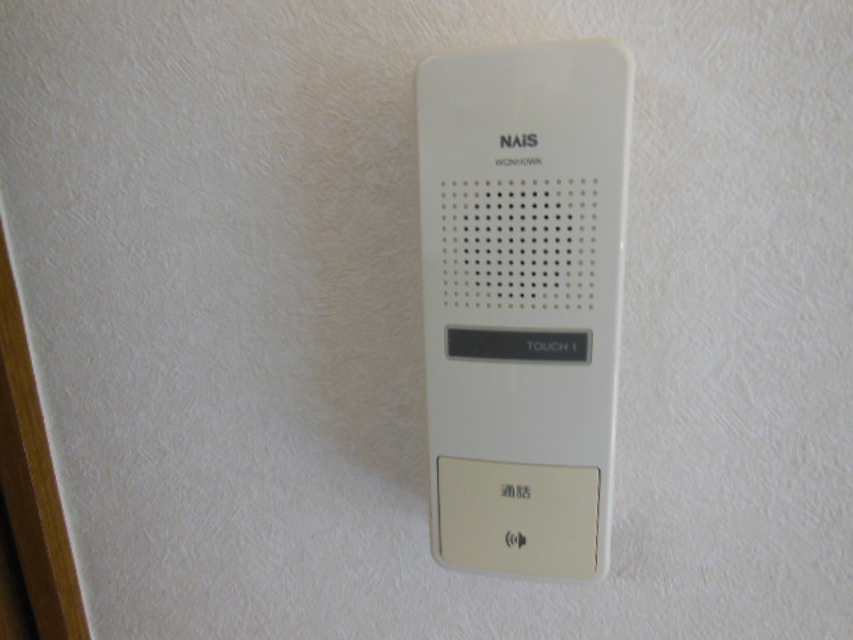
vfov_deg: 54.9
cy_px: 320
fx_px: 616
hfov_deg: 69.4
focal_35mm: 25
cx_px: 426
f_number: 3.5
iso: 400
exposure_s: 1/50
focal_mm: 4.5
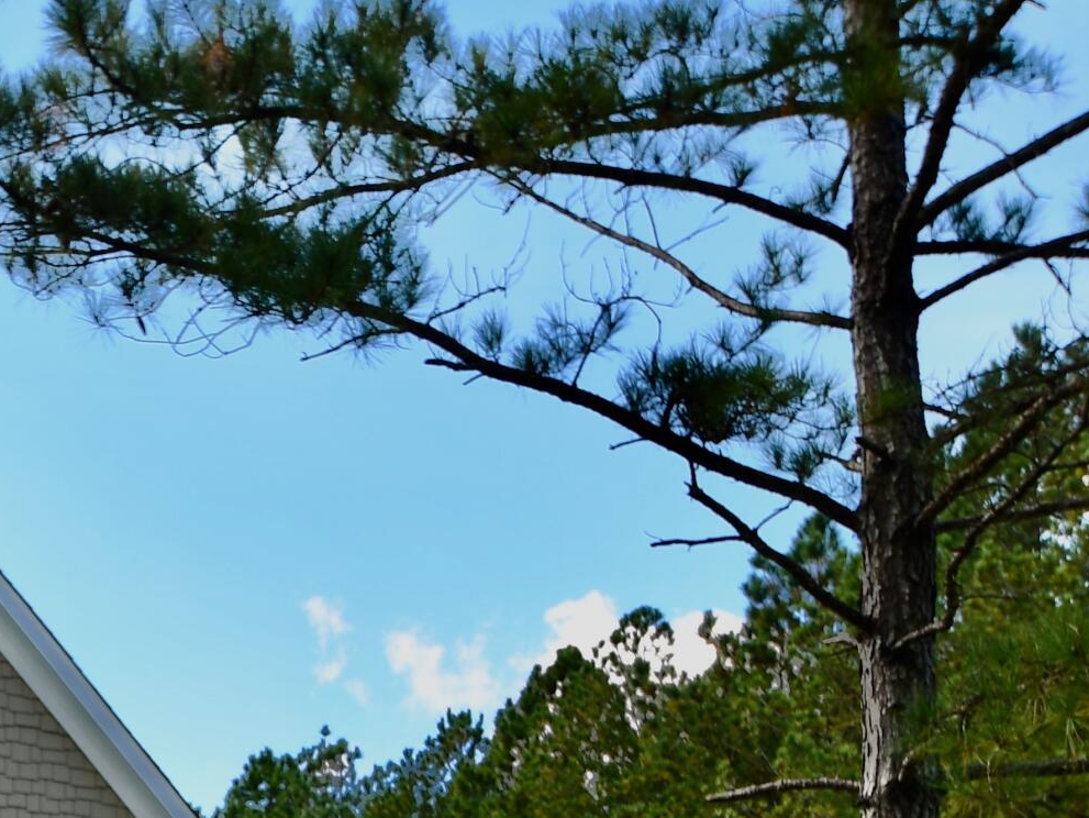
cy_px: 1064
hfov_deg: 28.8
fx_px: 2014
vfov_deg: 20.9
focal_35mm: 64
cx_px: 62
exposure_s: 1/160
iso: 100
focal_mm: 15
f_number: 6.3
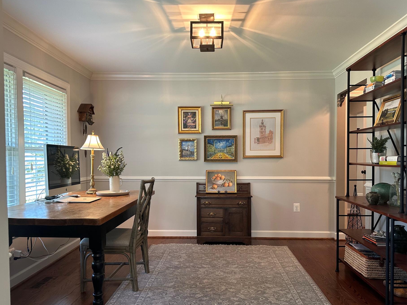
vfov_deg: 51.3
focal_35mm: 27
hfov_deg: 65.3
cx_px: 208
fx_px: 317
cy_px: 165
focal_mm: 6.86
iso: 160
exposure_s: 1/60
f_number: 1.78
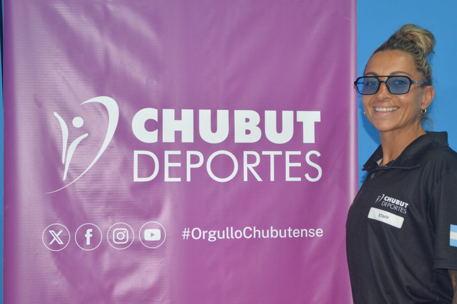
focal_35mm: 79
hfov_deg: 25.7
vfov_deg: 17.3
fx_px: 1002
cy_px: 143
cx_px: 250
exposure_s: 1/60
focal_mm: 44
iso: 1250
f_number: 5.3
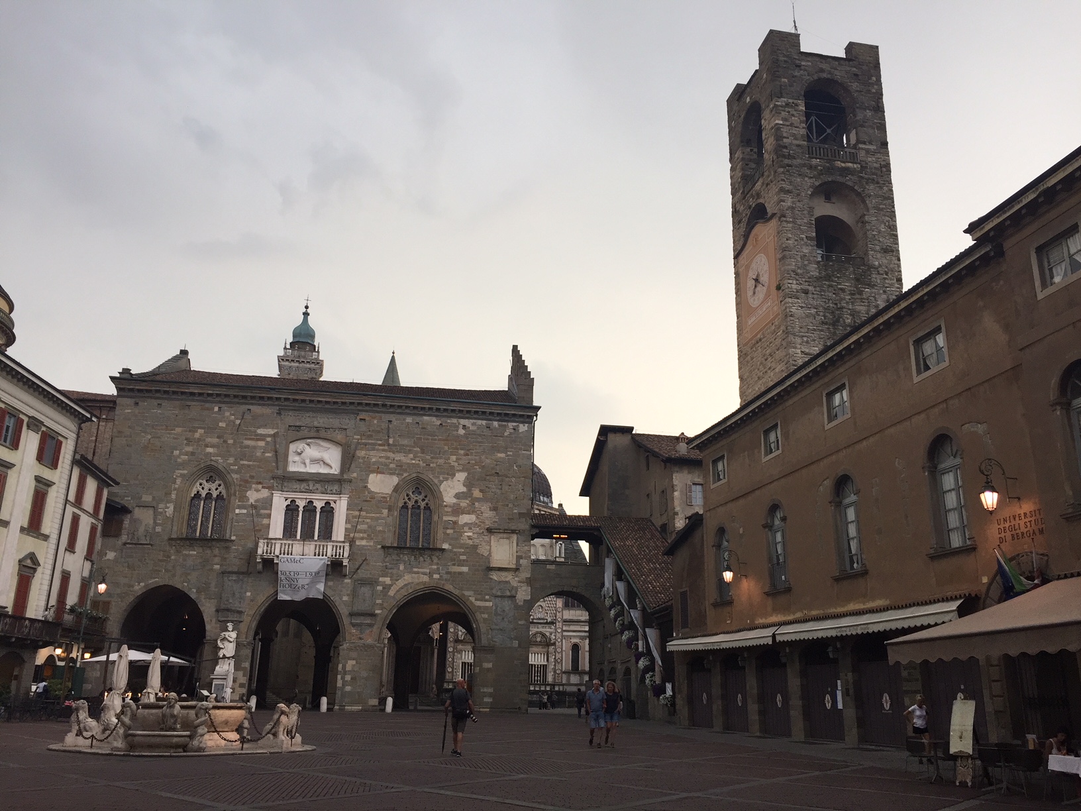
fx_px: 906
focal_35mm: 29
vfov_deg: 48.2
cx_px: 540
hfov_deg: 61.7
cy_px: 406
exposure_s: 1/100
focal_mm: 4.15
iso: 50
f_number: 2.2
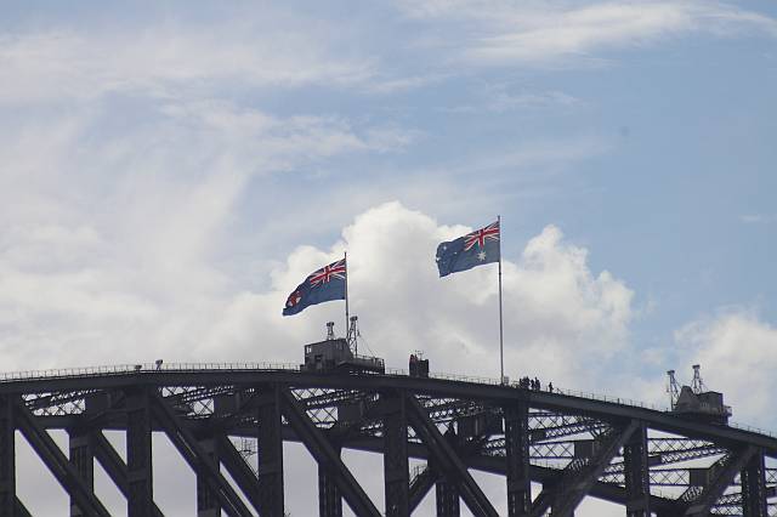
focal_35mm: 315
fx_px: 6795
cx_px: 388
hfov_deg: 6.5
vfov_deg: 4.4
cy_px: 258
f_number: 8
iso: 200
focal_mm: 210
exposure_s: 1/750
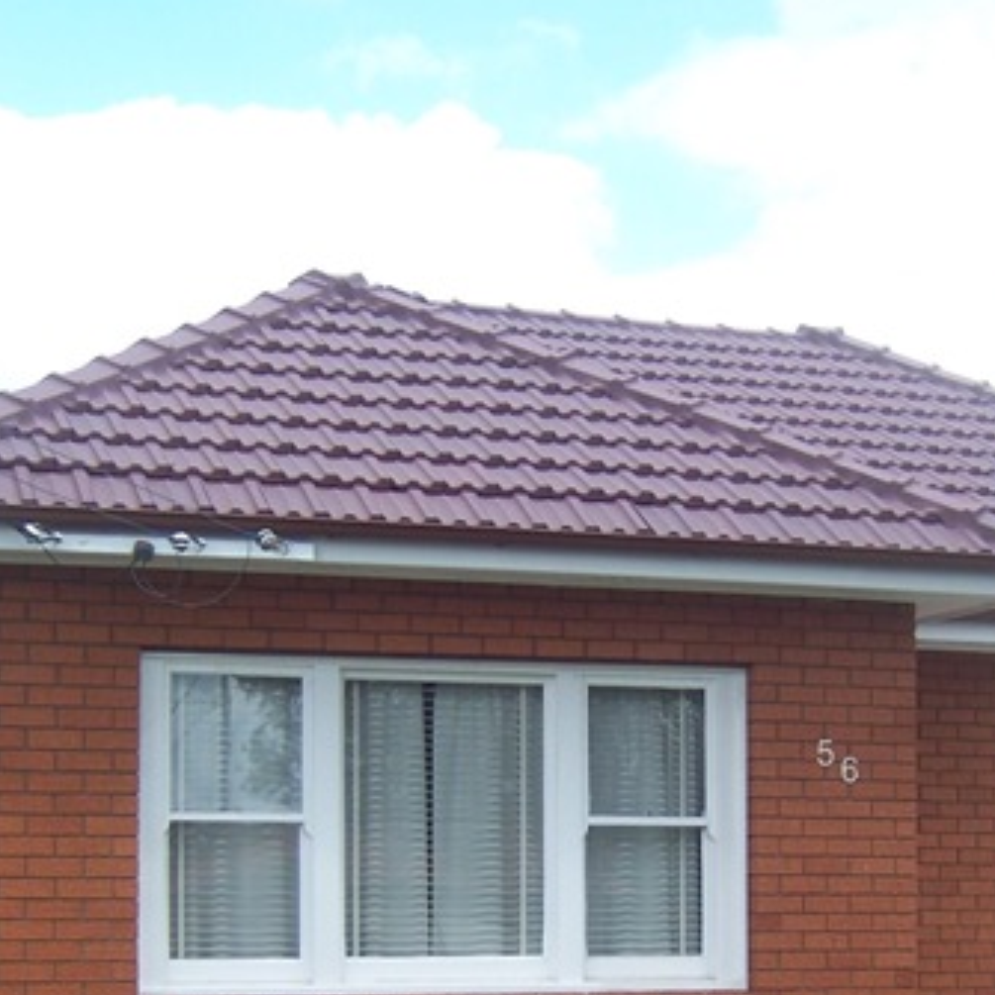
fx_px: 2472
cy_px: 835
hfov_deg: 22.7
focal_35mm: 76
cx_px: 564
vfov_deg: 22.4
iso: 80
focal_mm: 6.2
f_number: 2.8
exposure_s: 1/500
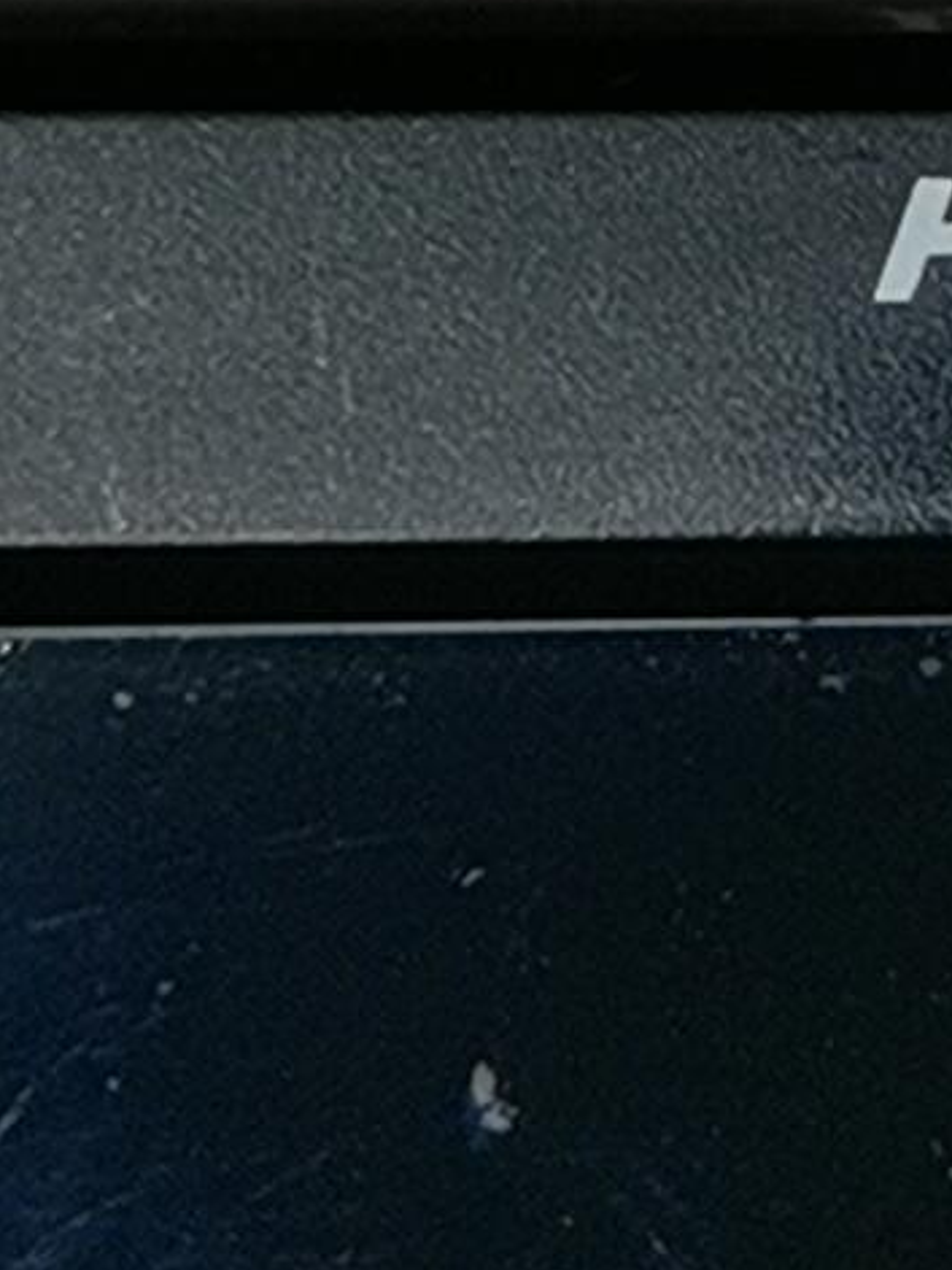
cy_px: -547
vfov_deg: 6.9
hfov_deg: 5.2
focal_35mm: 283
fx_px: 10382
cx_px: 1338
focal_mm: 6.67
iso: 50
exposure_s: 1/125
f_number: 1.9
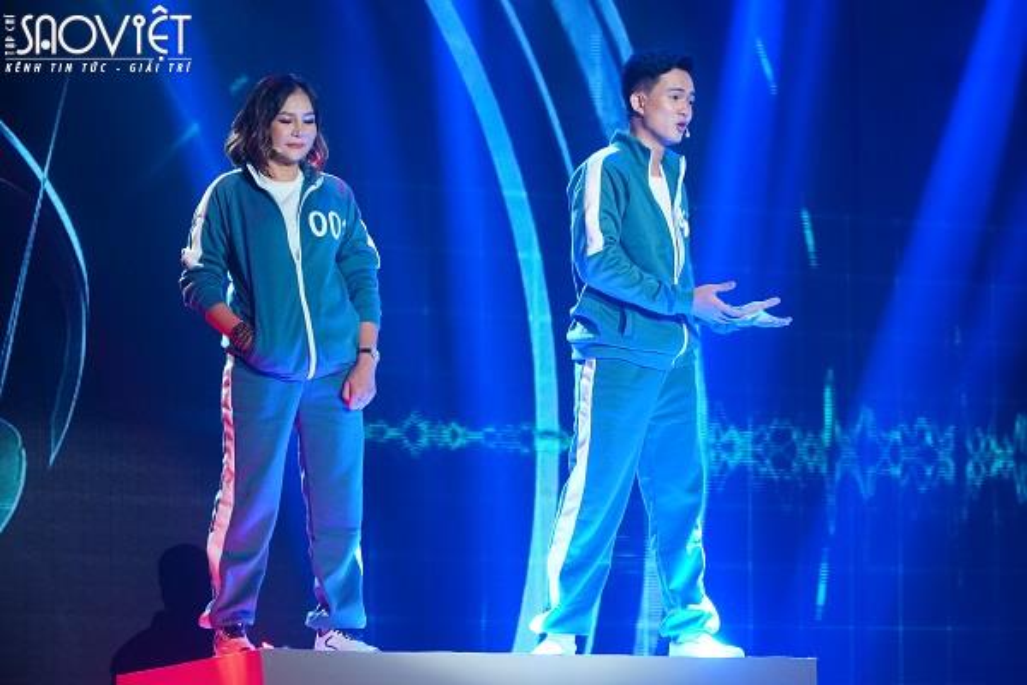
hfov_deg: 14.4
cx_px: 514
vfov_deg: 9.6
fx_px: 4065
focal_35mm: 142
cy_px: 342
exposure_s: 1/80
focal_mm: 95
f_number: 5.6
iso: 1600
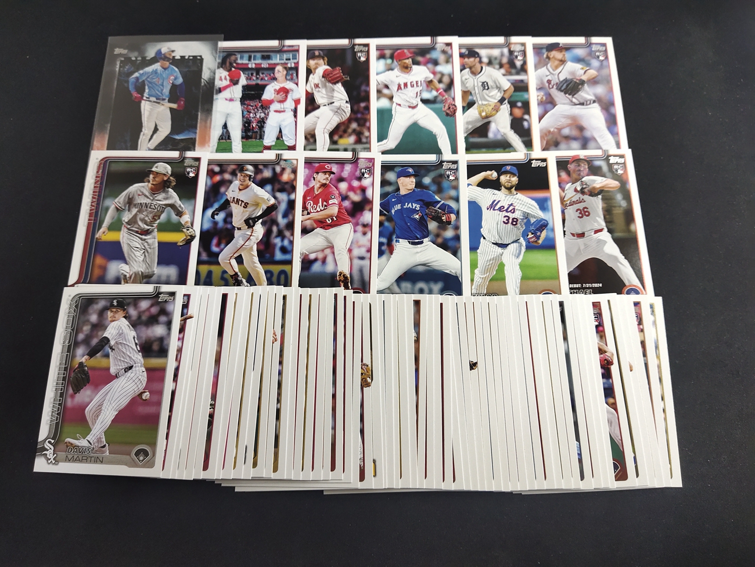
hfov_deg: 51.4
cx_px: 378
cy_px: 284
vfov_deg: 39.7
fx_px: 785
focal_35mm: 36
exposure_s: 1/50
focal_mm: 4.74
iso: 653
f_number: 1.79
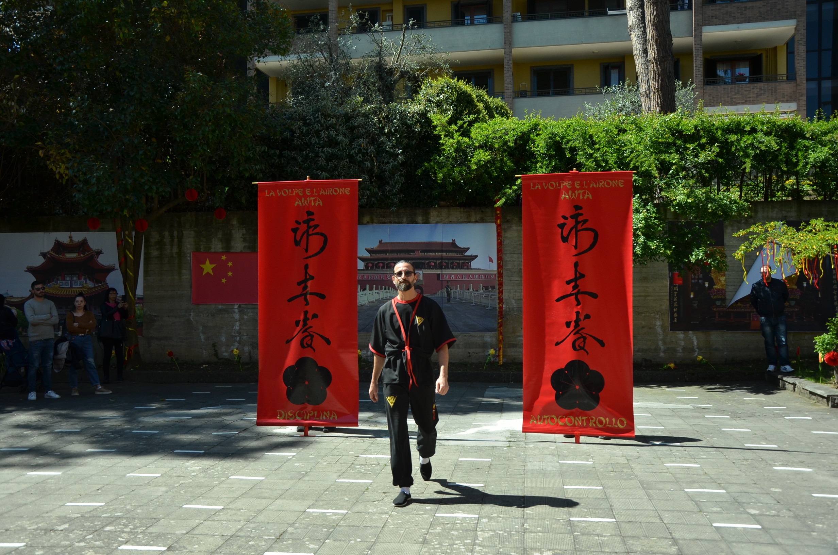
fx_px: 767
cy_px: 278
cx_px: 419
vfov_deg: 39.8
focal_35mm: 33
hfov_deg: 57.3
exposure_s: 1/1250
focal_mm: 22
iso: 400
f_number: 5
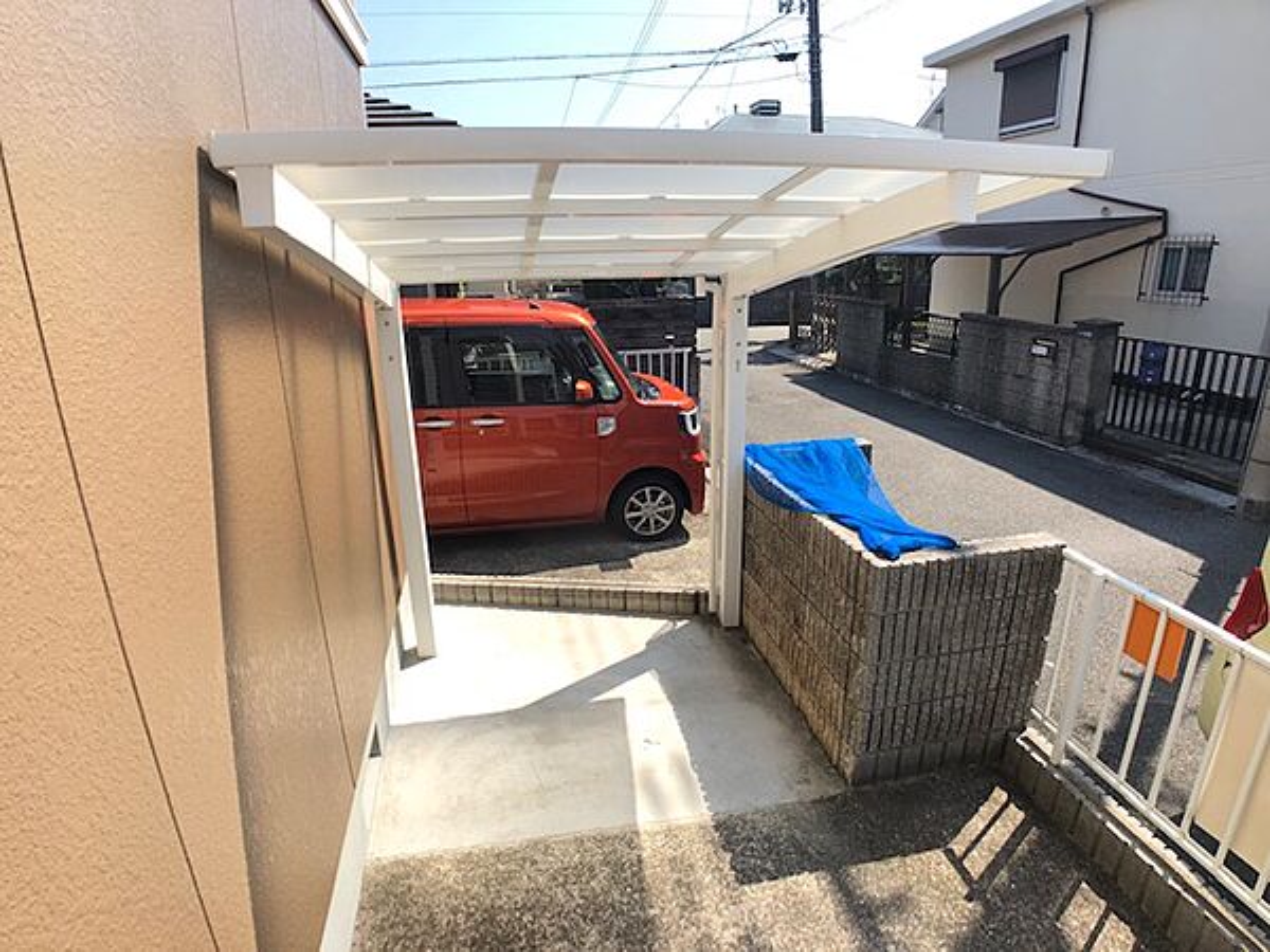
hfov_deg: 63.4
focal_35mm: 28
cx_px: 635
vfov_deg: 49.7
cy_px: 476
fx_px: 1027
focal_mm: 4
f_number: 1.8
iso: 20
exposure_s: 1/906
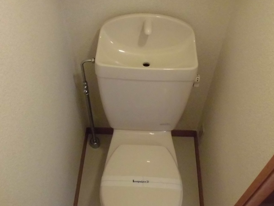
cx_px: 145
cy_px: 115
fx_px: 293
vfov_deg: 38.6
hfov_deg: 50.1
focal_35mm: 37
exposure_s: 1/40
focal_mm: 4.6
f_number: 3.5
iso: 800
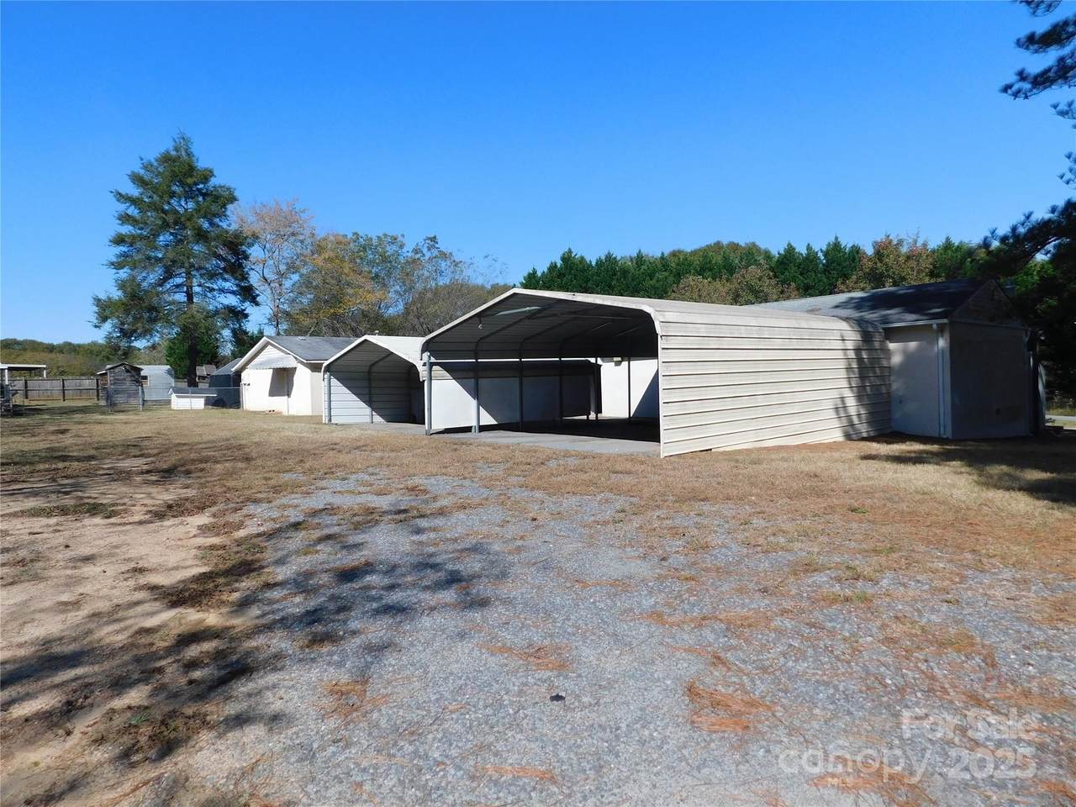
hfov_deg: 73.9
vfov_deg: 58.9
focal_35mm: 23
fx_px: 715
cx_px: 538
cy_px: 404
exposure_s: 1/500
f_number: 6
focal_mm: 4
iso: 125
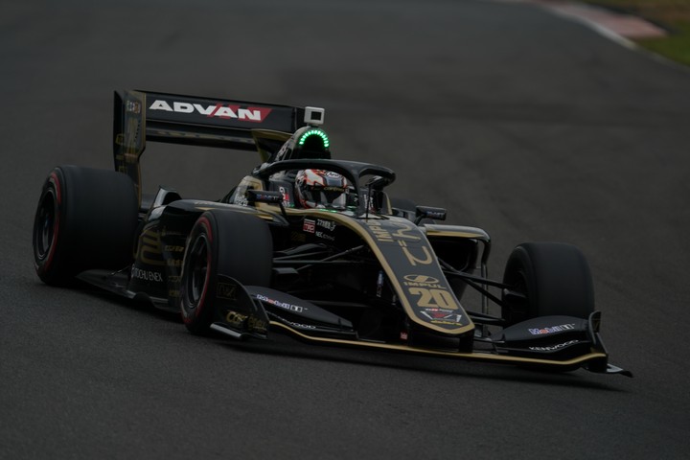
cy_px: 230
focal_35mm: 600
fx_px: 11499
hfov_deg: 3.4
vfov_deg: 2.3
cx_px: 345
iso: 400
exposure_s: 1/800
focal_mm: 600
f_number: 6.3
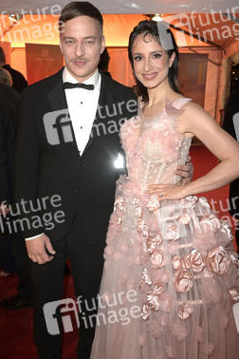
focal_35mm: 37
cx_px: 120
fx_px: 368
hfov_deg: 35.9
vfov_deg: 51.9
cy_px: 170
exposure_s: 1/80
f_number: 5.6
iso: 640
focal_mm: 35
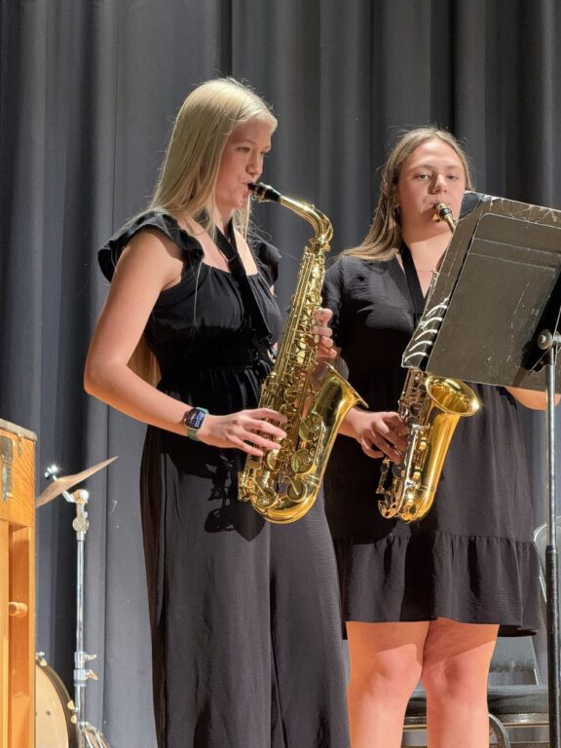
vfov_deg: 15.8
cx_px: 278
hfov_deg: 11.9
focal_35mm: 125
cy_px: 366
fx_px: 2701
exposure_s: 1/40
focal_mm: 15.66
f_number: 2.8
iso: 640
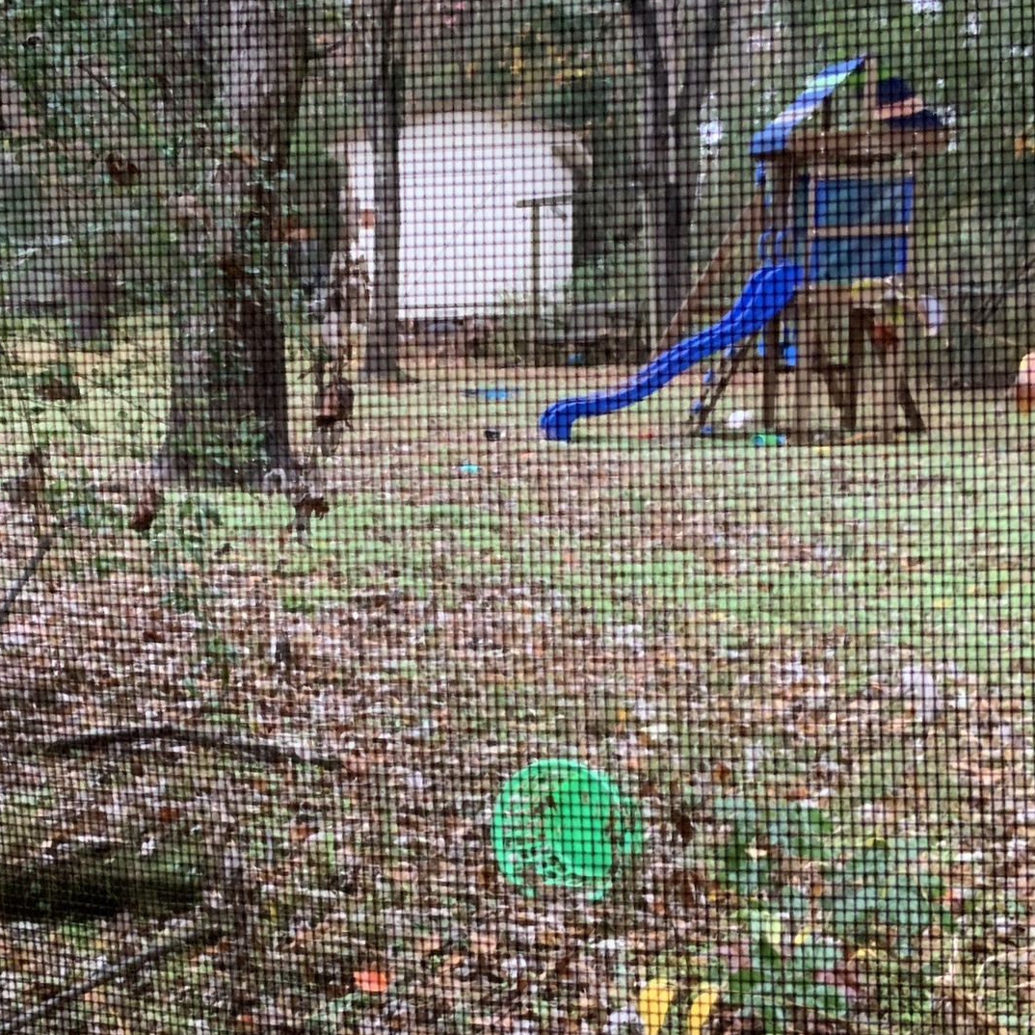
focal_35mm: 55
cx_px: 342
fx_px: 1861
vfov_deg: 31.1
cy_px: 582
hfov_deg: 30.8
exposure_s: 1/60
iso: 125
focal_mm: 3
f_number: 1.8
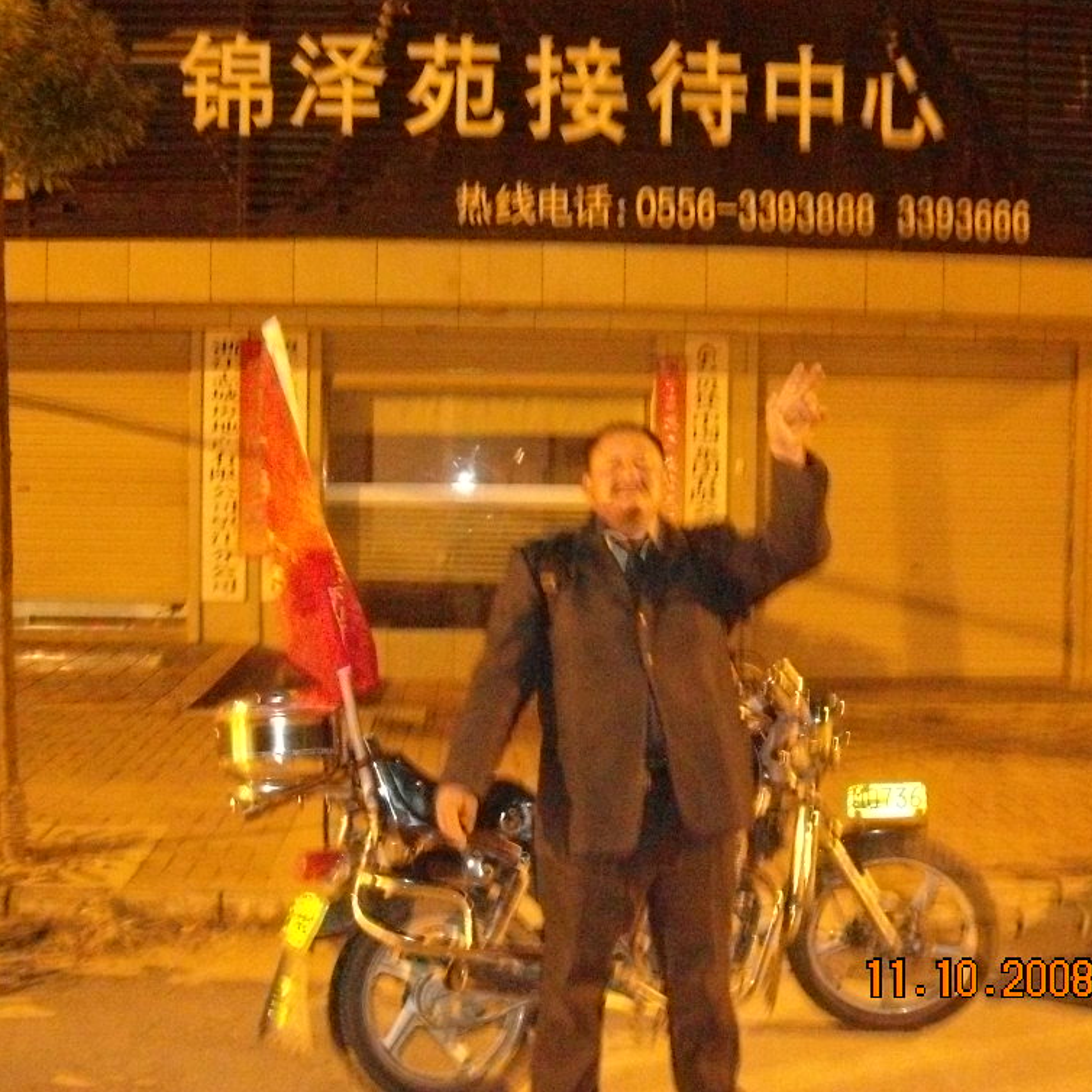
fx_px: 1499
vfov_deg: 40.0
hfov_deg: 40.0
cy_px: 539
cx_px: 555
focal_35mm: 42
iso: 1600
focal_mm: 5.7
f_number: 2.8
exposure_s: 1
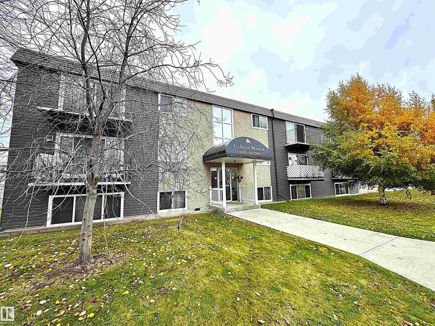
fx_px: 176
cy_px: 163
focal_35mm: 14
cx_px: 218
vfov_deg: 85.7
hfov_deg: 102.1
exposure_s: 1/224
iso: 40
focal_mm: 2.22
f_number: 2.2
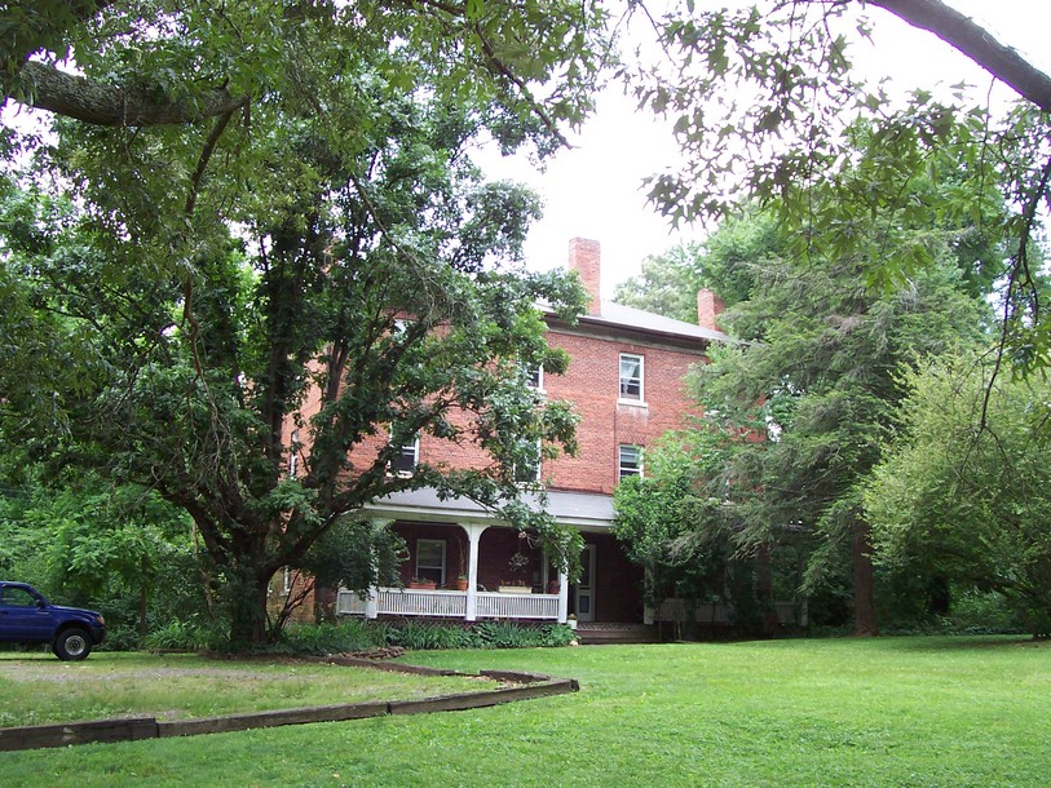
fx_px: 1124
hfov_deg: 50.1
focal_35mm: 37
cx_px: 526
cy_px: 394
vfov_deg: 38.7
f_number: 2.8
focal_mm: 5.6
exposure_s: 1/180
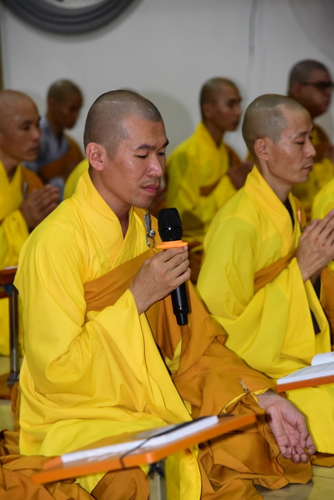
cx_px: 167
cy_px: 250
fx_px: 1557
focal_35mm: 112
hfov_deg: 12.2
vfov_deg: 18.3
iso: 4000
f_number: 5
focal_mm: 112
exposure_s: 1/50
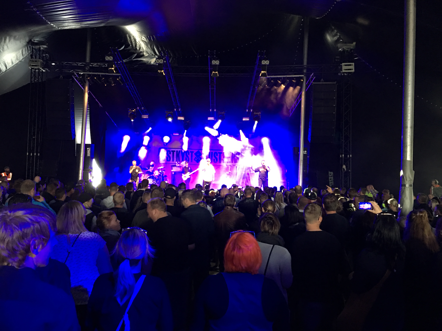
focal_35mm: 29
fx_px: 370
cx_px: 221
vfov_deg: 48.2
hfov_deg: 61.7
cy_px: 166
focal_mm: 4.15
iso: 100
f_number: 2.2
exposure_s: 1/8
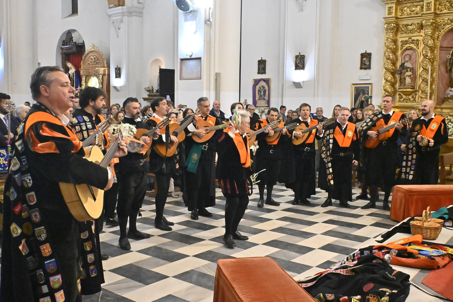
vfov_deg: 36.2
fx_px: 462
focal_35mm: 37
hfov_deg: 52.2
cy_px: 151
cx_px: 226
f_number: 6.3
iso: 10000
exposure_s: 1/125
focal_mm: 24.5
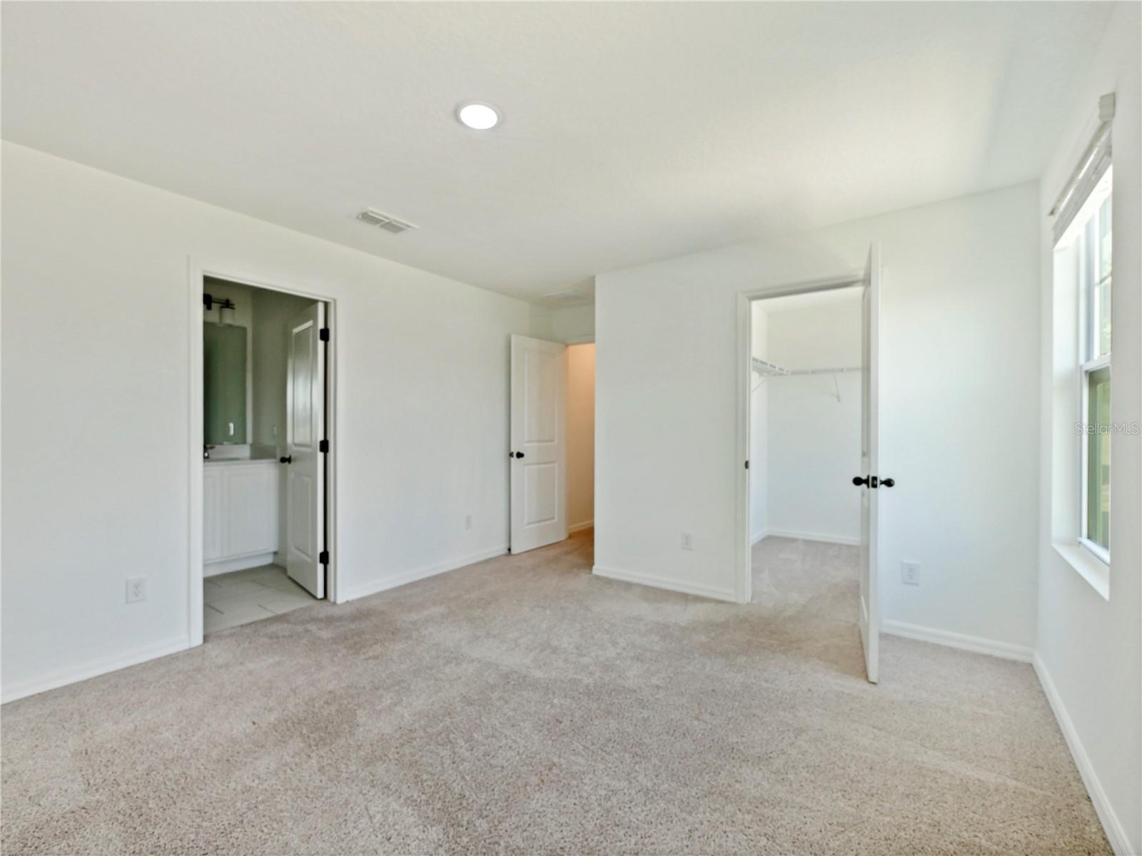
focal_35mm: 14
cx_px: 571
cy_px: 428
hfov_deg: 102.1
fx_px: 462
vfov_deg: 85.7
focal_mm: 7
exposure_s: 1/60
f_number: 4
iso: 250
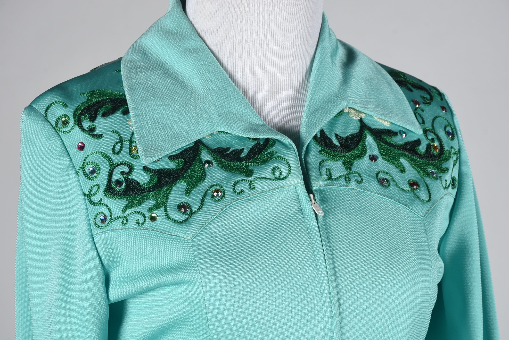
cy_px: 170
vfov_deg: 10.2
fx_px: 1910
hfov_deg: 15.2
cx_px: 254
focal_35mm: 135
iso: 200
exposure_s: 1/125
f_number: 13
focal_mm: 90
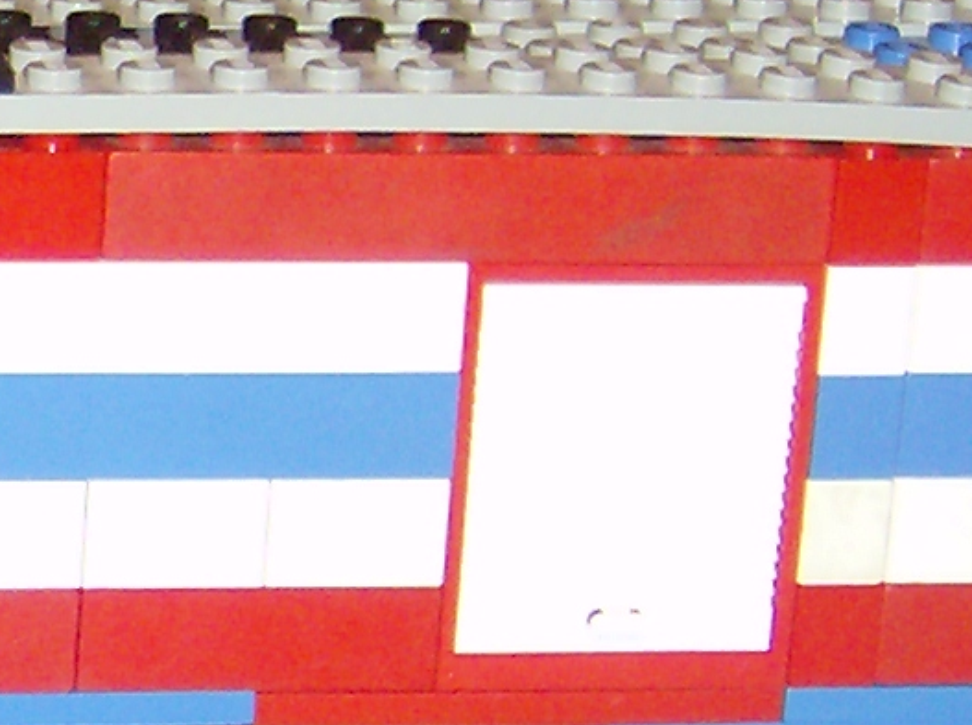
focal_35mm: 176
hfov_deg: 10.6
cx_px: -769
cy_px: 692
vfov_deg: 8.4
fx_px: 4932
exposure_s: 1/60
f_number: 2.8
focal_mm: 6
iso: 200
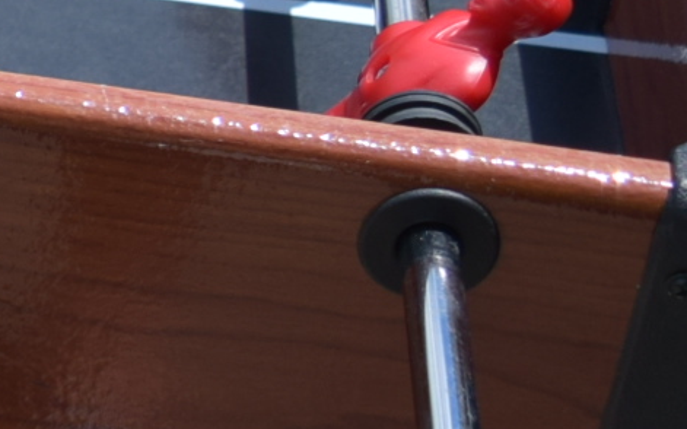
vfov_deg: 6.4
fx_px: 3823
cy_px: 83
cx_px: -1176
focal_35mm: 204
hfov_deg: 8.9
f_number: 3.8
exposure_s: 1/2500
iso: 200
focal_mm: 21
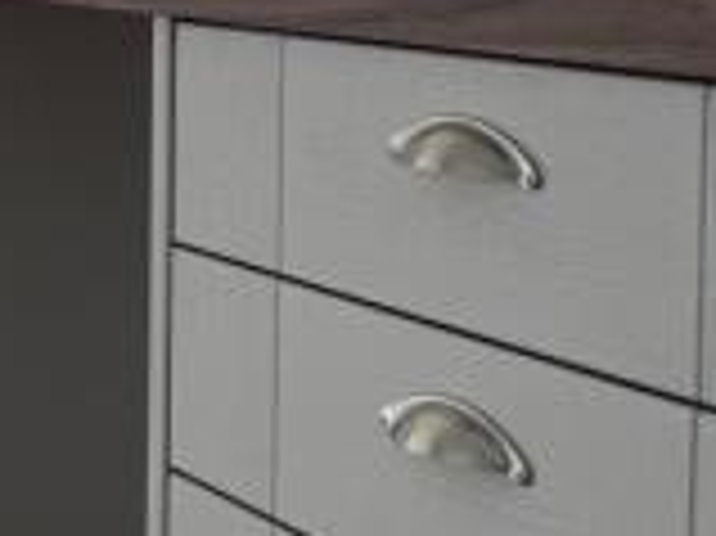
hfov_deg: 18.3
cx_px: -511
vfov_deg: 16.2
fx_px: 1819
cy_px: -88
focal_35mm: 88
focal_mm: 6.76
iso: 100
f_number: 1.78
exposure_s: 1/878
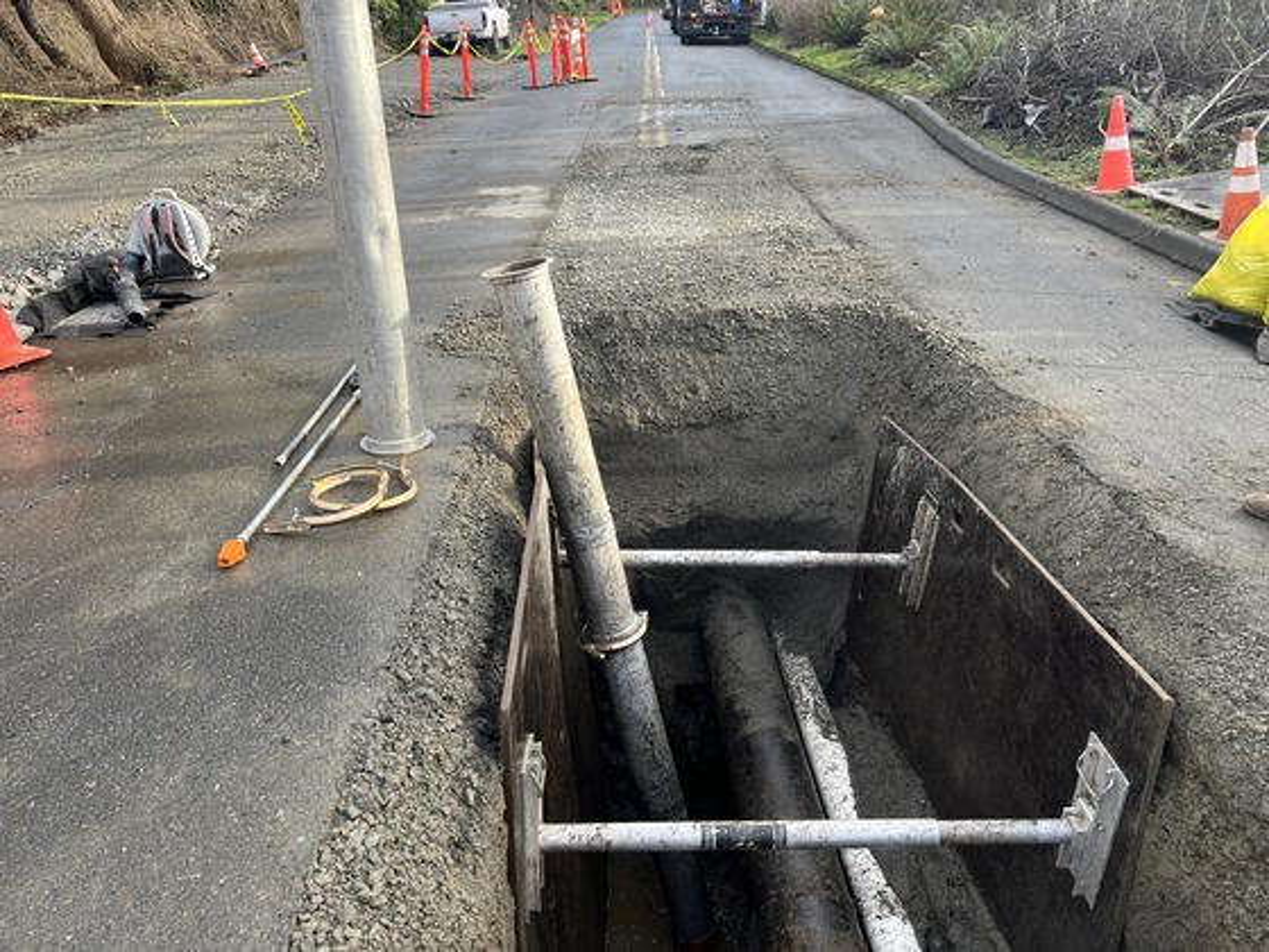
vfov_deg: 53.1
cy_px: 476
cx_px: 634
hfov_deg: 67.3
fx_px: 953
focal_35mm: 26
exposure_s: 1/251
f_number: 1.6
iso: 40
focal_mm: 5.1
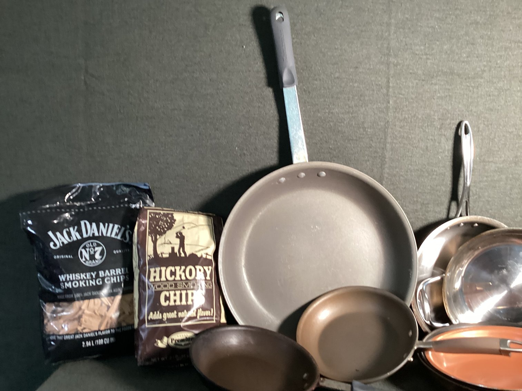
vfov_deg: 45.4
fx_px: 468
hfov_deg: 58.3
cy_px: 196
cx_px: 261
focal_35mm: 31
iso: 250
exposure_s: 1/50
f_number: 2.4
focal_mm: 3.3
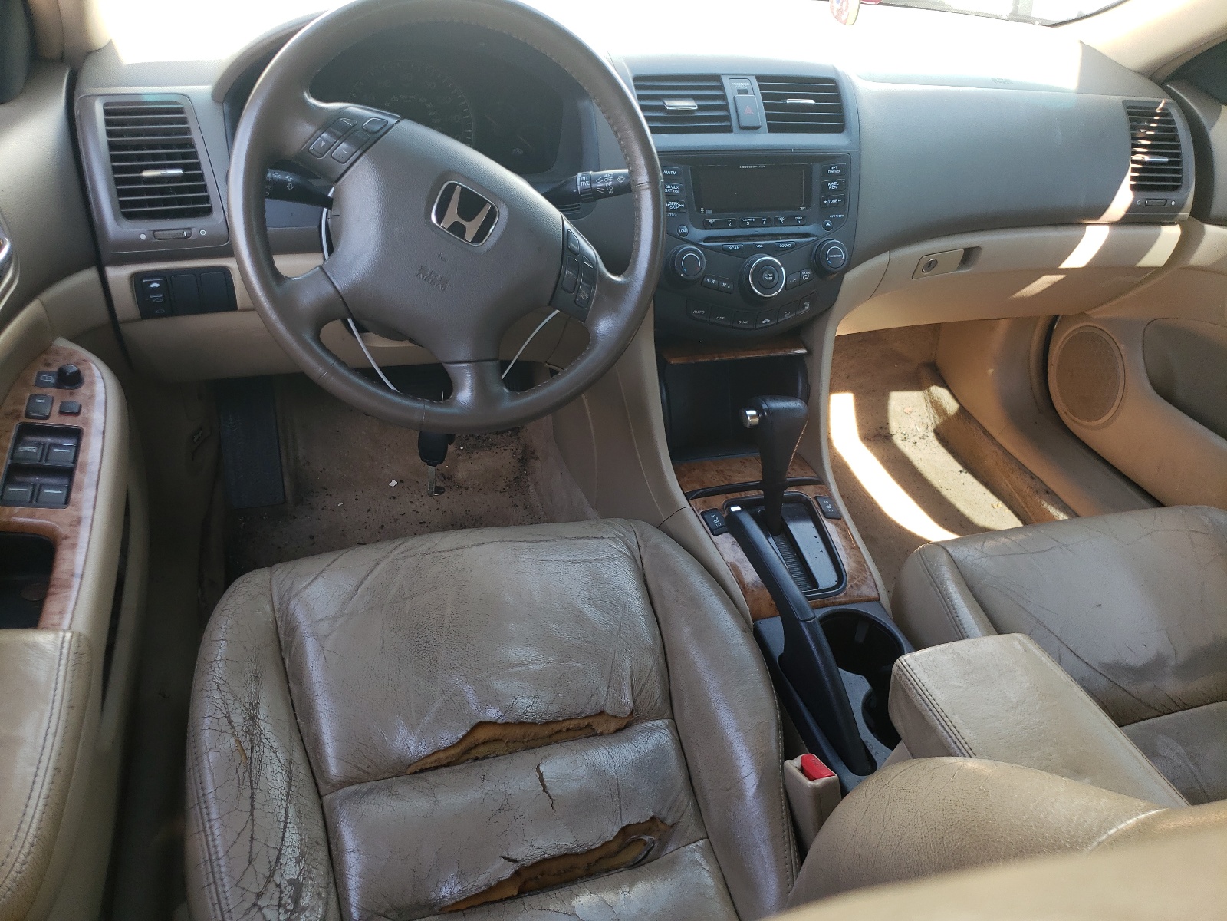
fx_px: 922
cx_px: 614
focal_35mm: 26
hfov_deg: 67.3
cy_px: 460
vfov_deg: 53.1
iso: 50
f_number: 1.5
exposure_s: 1/159
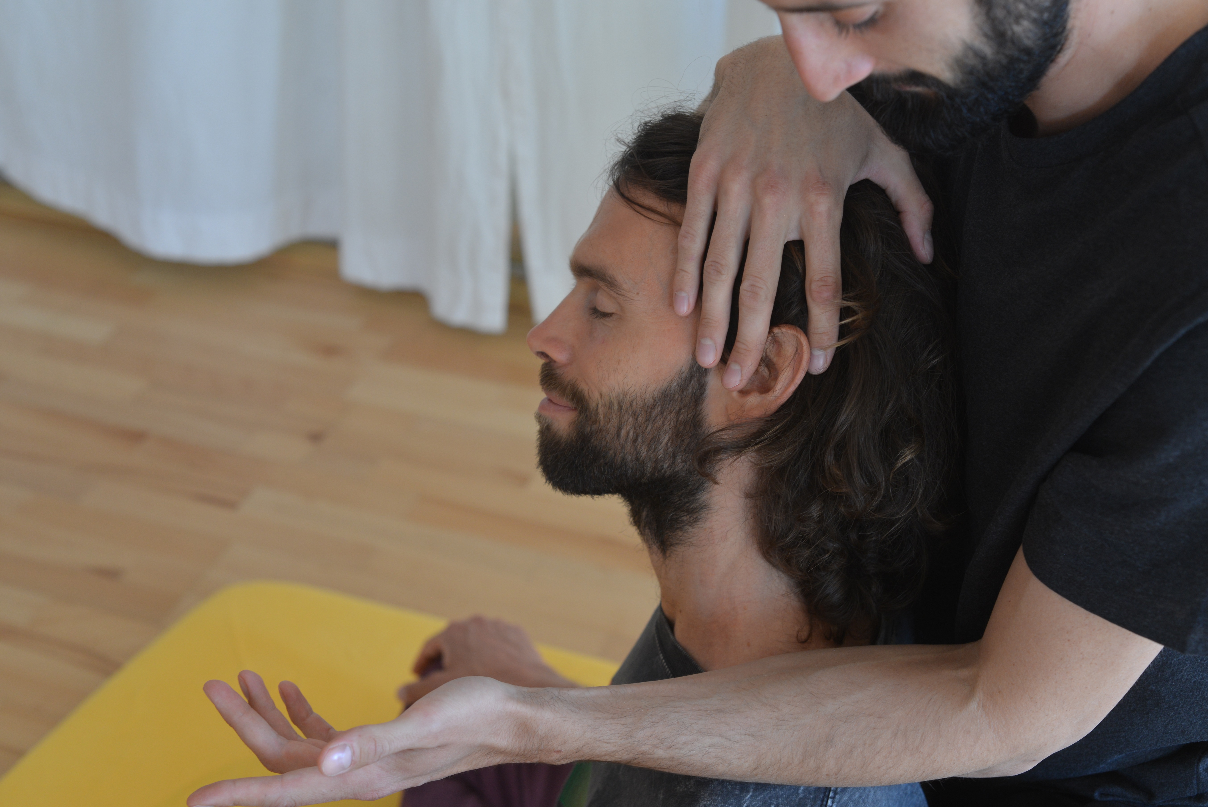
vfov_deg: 27.0
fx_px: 1678
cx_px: 604
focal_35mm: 50
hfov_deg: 39.6
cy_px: 404
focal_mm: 50
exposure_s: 1/80
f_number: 4.5
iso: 640
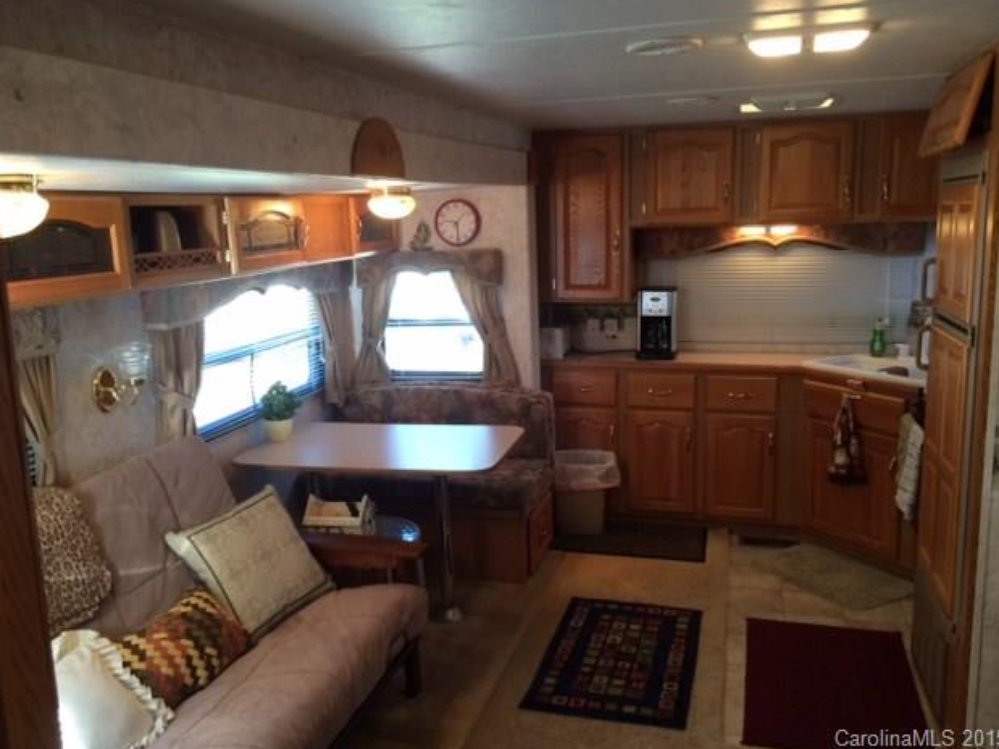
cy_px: 366
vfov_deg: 46.8
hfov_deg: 60.0
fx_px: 866
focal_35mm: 30
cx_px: 504
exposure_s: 1/30
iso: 80
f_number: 2.2
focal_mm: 4.15
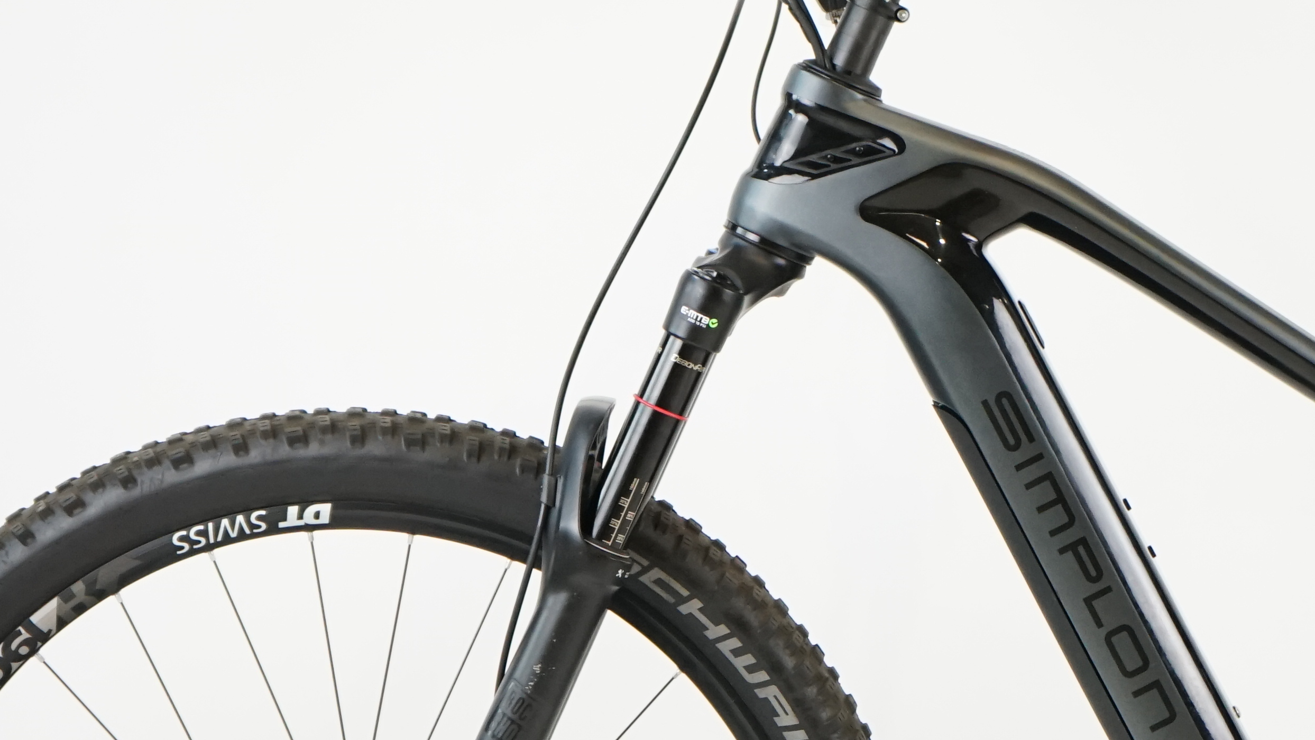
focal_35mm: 139
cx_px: 1274
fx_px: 4847
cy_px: 535
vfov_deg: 8.7
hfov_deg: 15.2
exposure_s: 1/200
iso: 2000
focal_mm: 55
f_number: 5.6
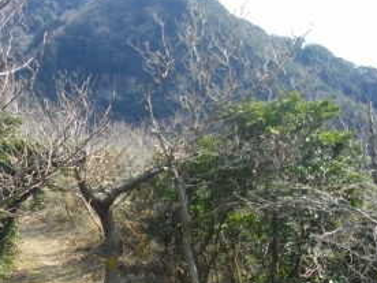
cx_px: 57
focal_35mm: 58
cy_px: 215
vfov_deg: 24.9
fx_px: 632
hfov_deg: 32.0
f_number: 2.9
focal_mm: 5.7
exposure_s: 1/400
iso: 100
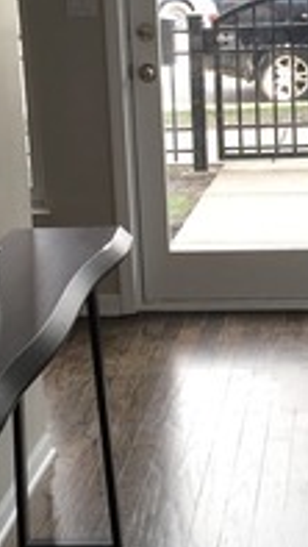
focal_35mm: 77
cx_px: 222
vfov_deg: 27.2
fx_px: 1117
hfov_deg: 15.7
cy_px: 155
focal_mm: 4.15
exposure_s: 1/120
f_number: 2.2
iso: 50
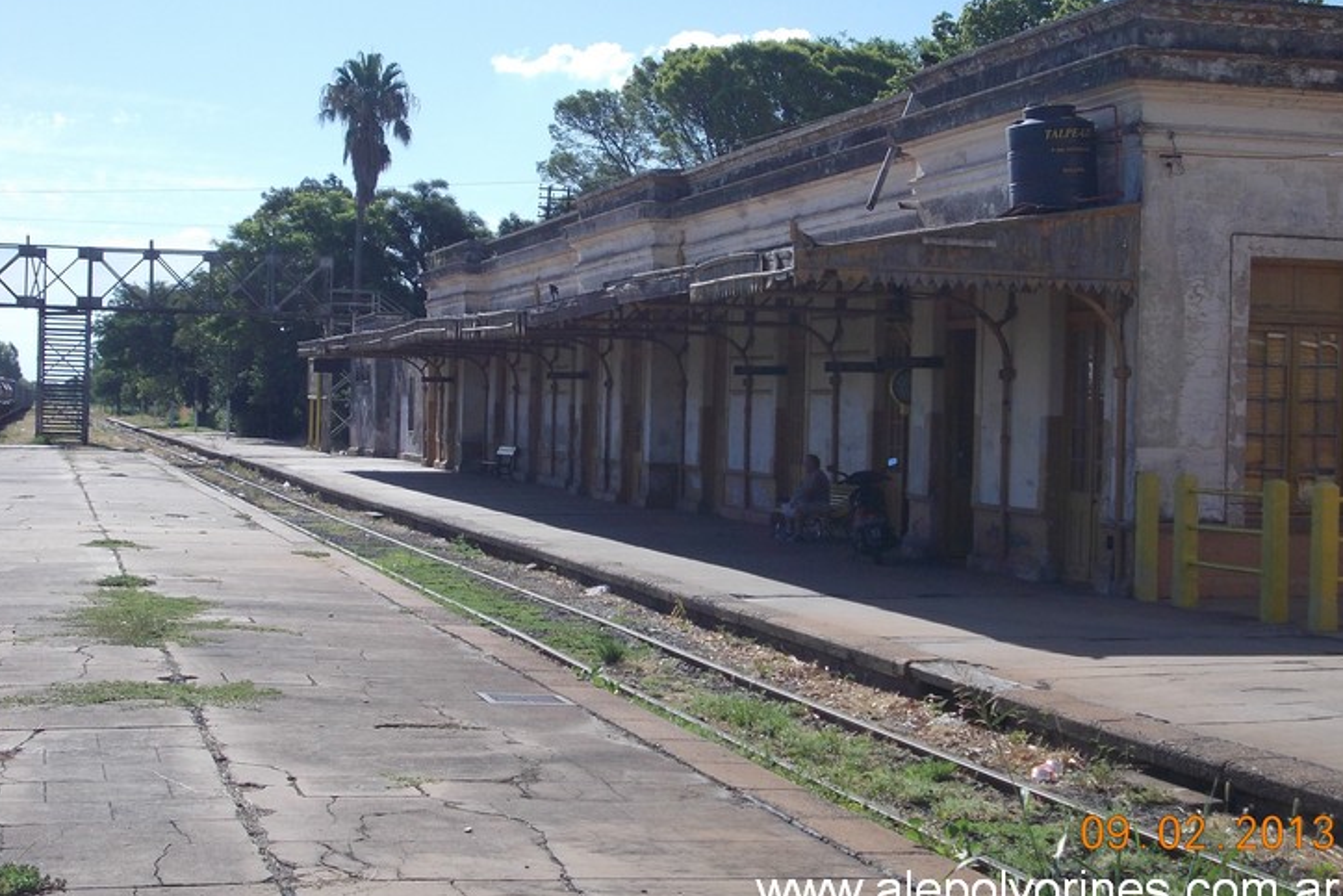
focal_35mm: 66
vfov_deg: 20.6
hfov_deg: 30.5
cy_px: 427
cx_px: 697
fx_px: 2462
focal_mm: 8.5
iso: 80
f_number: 8
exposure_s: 1/200
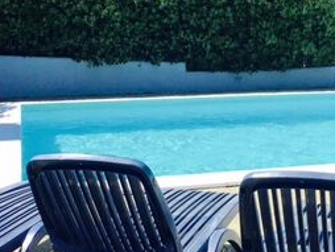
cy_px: 132
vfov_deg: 20.2
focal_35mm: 73
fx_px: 707
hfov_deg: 26.3
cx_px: 256
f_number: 2.2
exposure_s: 1/1637
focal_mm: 4.15
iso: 25
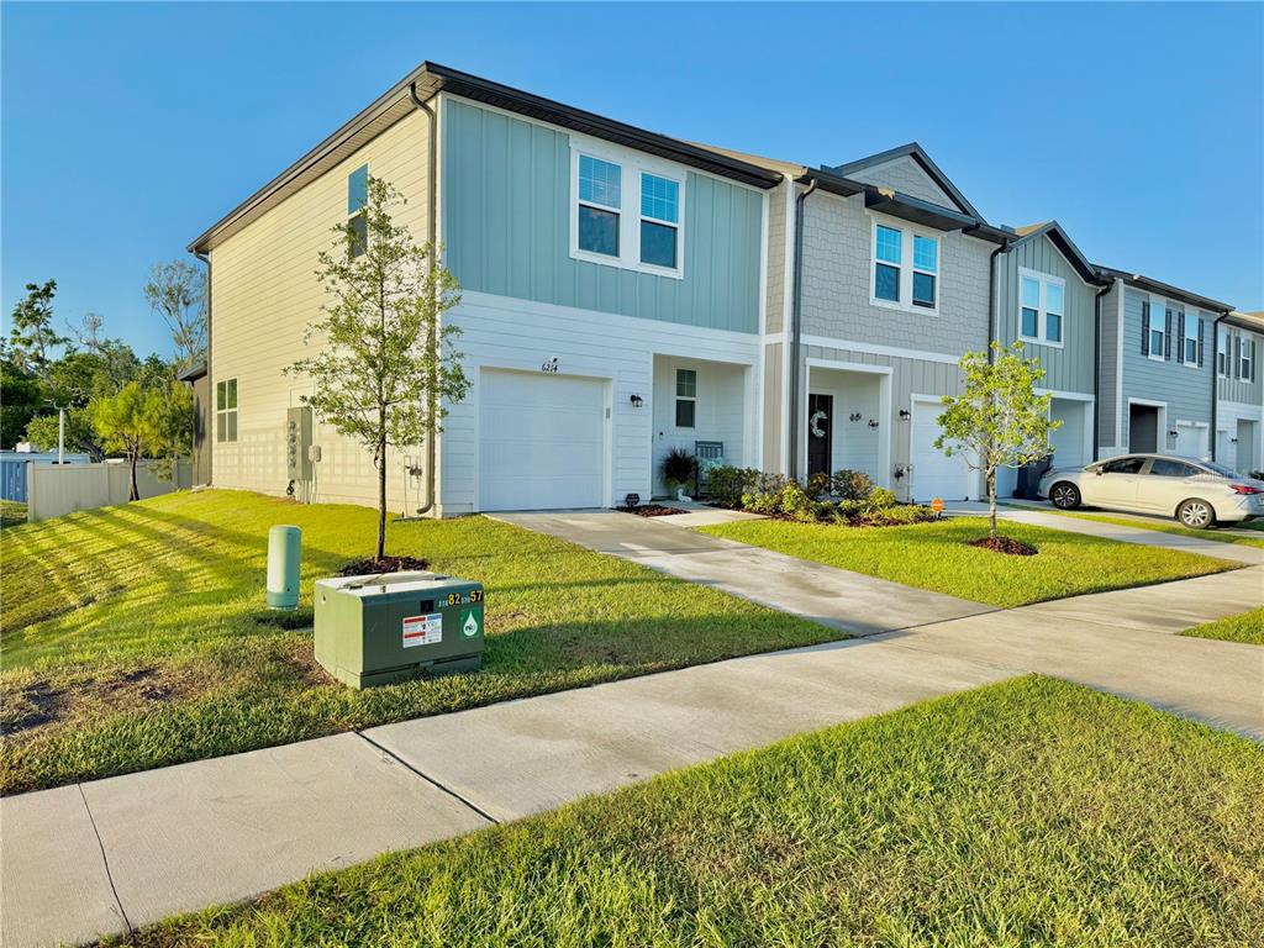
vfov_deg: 56.8
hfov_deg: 71.6
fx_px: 876
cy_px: 474
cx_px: 632
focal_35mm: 24
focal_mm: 6.76
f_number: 1.78
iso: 100
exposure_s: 1/2907
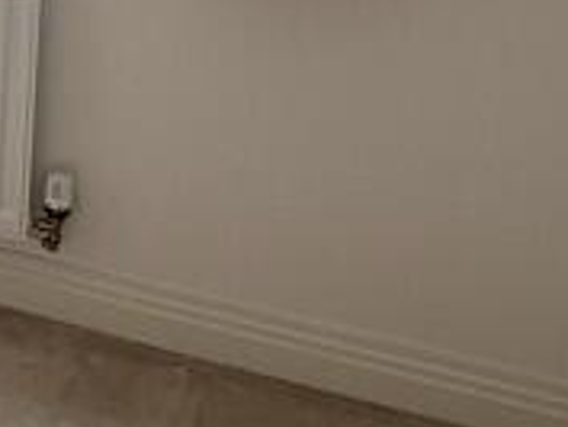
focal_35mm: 81
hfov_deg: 20.5
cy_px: -138
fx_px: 1330
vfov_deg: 17.1
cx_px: -295
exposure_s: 1/99
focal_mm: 2.22
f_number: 2.2
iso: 160
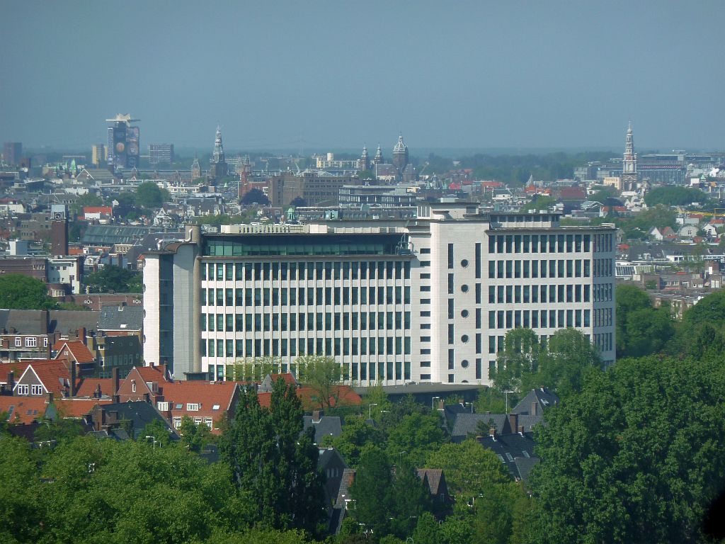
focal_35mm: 260
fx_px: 5445
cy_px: 272
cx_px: 362
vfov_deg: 5.7
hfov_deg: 7.6
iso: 80
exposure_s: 1/320
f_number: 4.7
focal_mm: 42.6
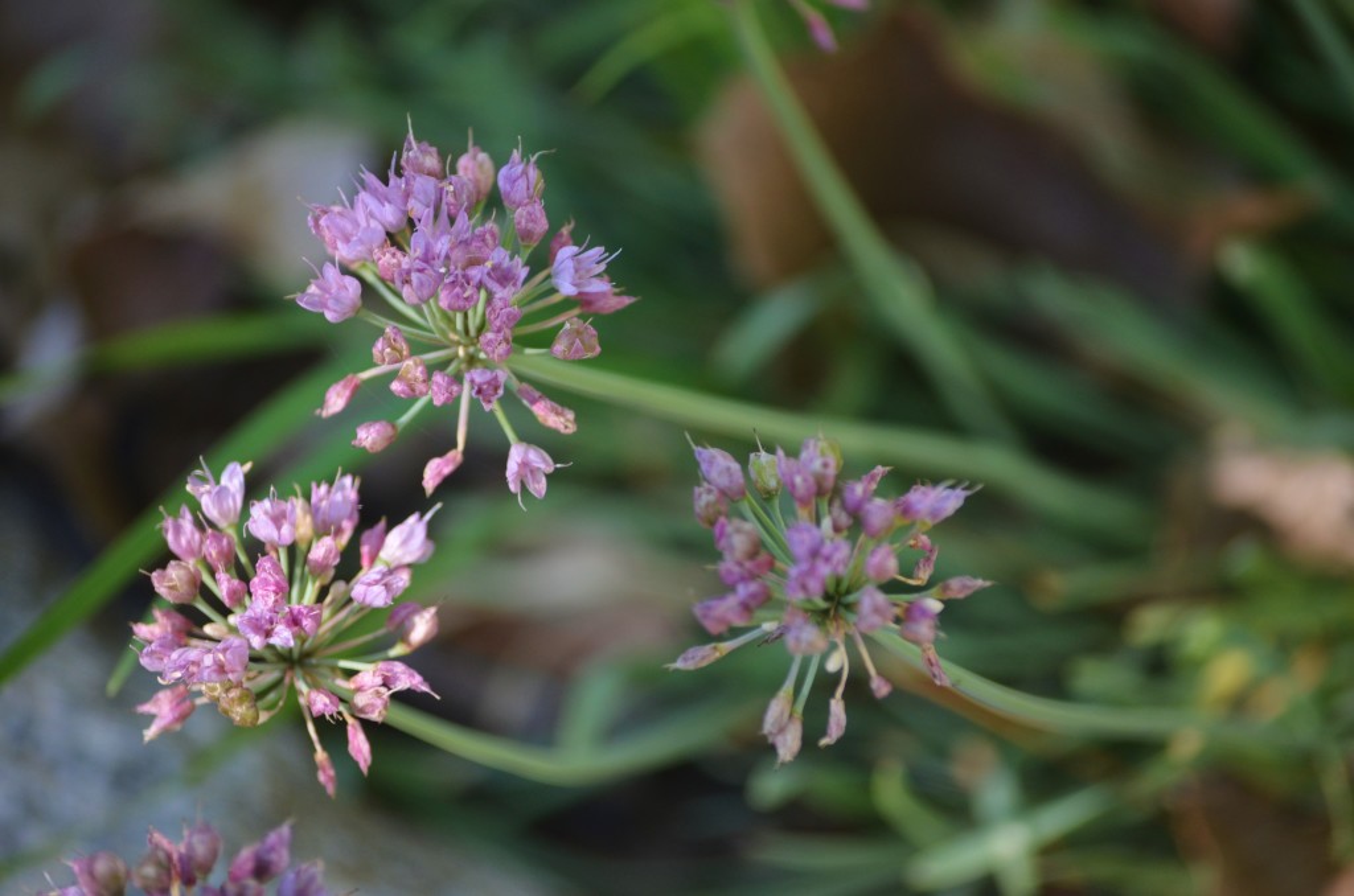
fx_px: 10977
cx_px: 677
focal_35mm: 292
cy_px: 448
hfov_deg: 7.1
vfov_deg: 4.7
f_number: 5
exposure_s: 1/250
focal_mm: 195
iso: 400
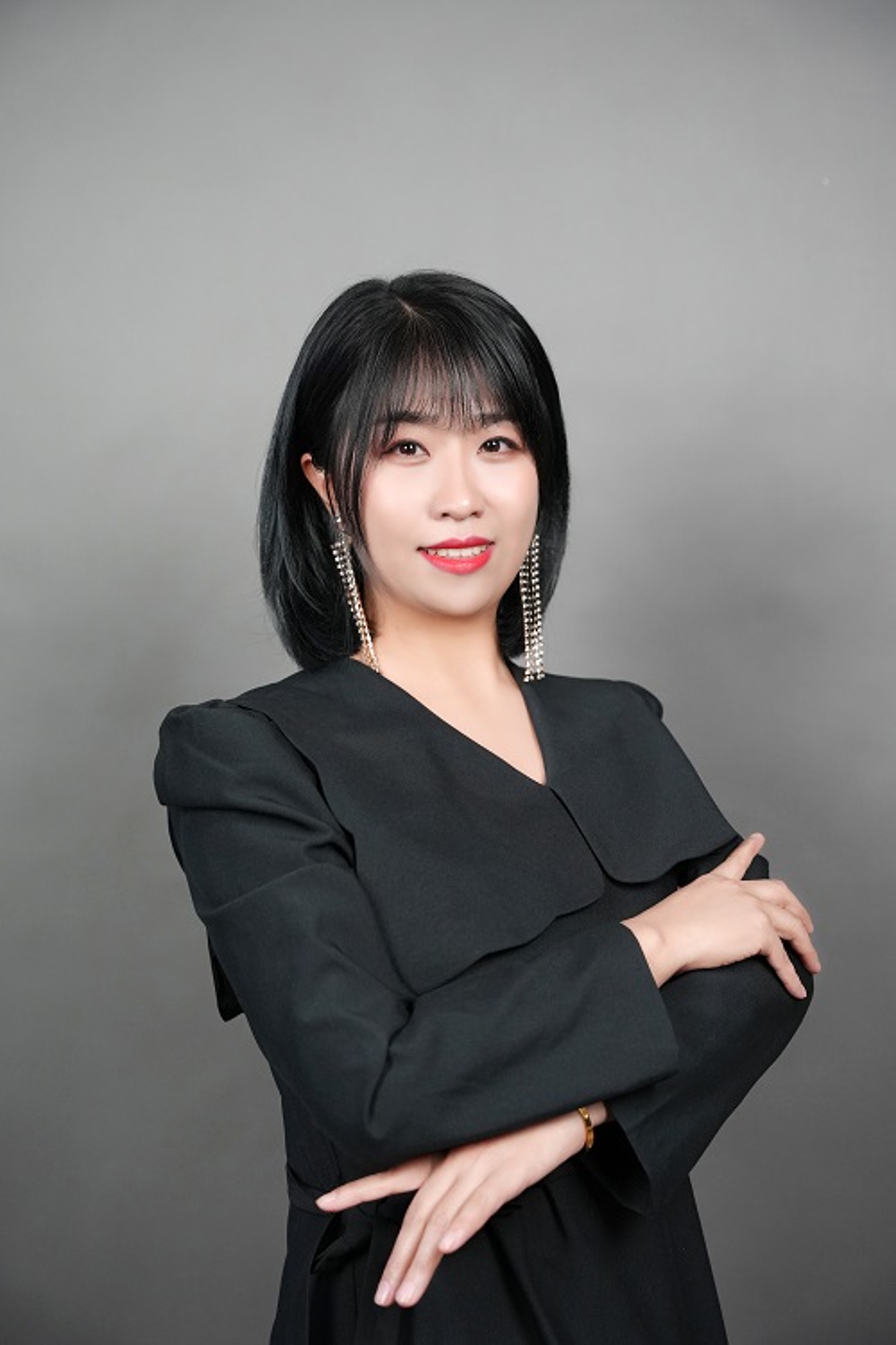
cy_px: 672
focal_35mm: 50
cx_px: 448
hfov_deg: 27.3
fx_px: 1848
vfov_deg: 40.0
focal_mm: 49.5
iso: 2500
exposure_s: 1/160
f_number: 4
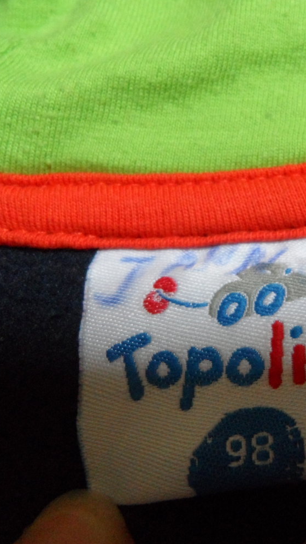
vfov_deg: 56.6
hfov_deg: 32.4
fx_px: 505
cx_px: 260
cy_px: 273
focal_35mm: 35
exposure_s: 1/30
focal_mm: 4.1
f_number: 2.9
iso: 400
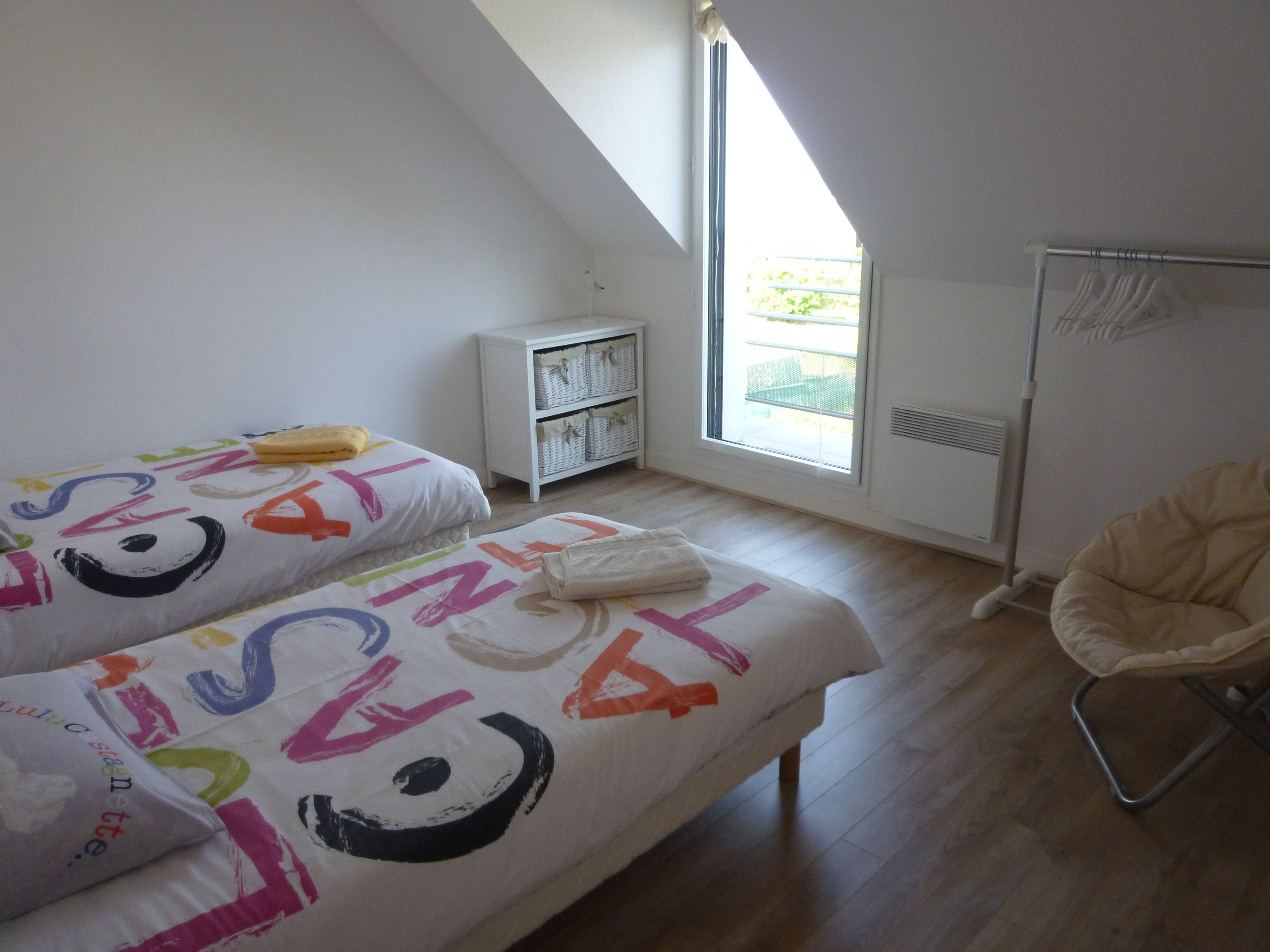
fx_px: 917
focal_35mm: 25
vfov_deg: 54.9
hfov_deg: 69.4
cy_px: 476
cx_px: 635
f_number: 2.8
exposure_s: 1/80
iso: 200
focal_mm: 4.5
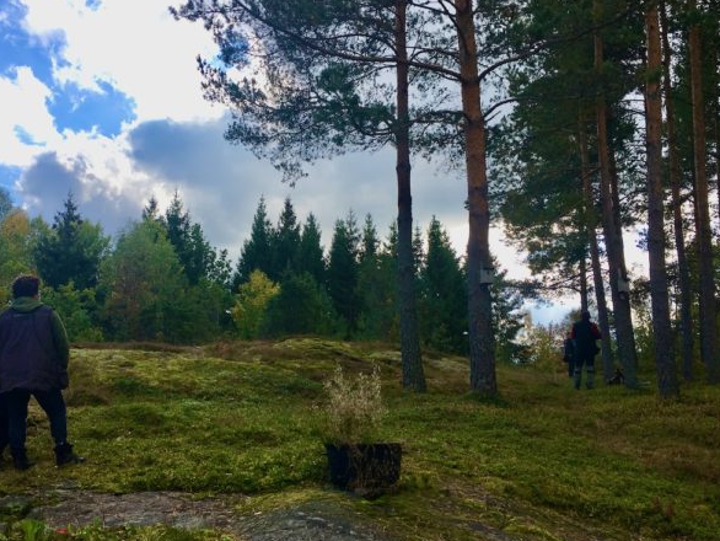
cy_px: 300
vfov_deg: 37.7
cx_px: 283
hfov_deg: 48.6
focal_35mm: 38
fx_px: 791
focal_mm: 4.15
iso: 25
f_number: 2.2
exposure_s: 1/974
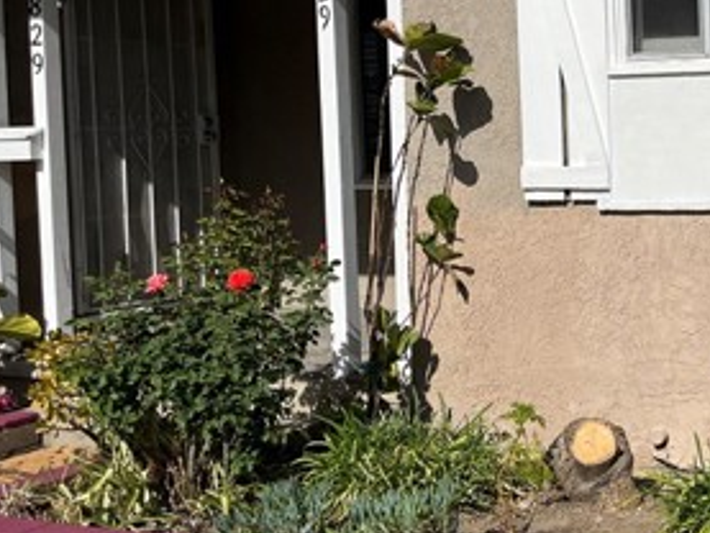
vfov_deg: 24.3
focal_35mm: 60
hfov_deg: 29.3
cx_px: 764
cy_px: 177
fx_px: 1231
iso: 50
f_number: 1.6
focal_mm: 5.1
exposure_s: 1/7353
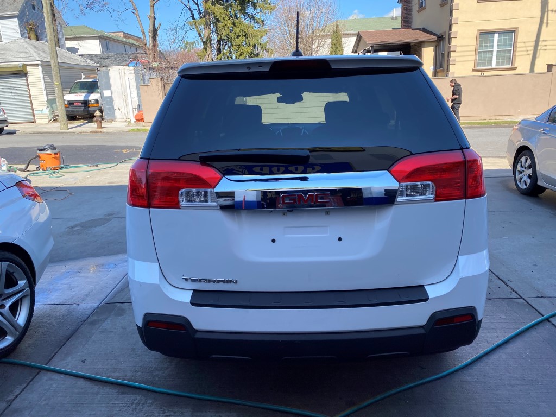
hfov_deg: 67.3
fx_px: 418
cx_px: 278
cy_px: 208
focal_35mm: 26
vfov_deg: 53.1
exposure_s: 1/748
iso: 32
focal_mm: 4.25
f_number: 1.8
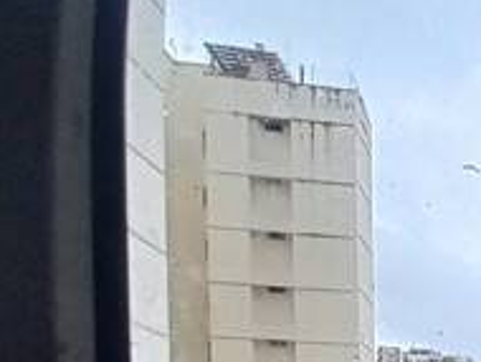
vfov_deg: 25.8
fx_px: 570
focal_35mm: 41
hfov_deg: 31.0
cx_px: 676
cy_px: 547
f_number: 2.2
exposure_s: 1/129
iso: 40
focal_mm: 1.42
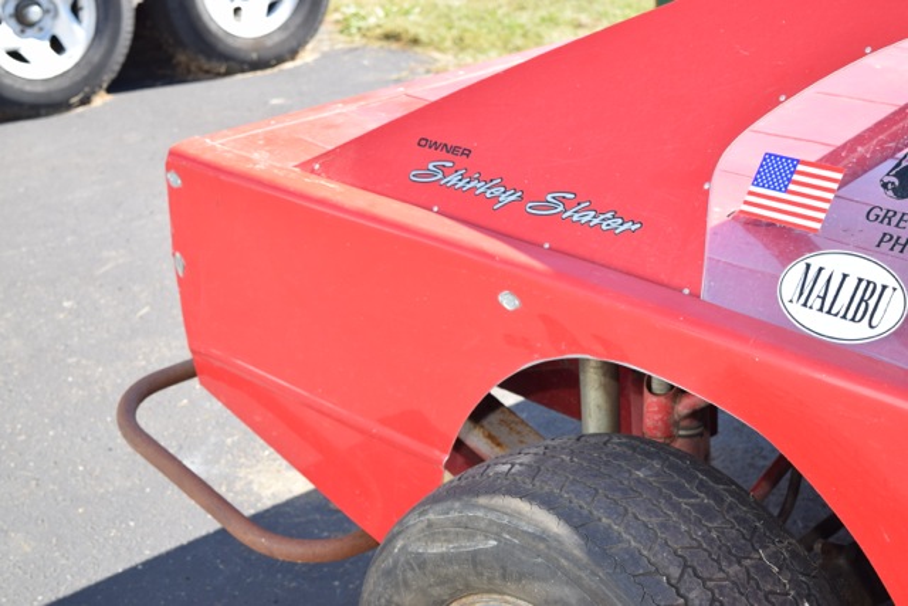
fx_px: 1816
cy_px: 303
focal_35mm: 72
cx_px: 454
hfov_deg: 28.1
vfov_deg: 18.9
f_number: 5.6
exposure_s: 1/100
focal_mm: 48
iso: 100
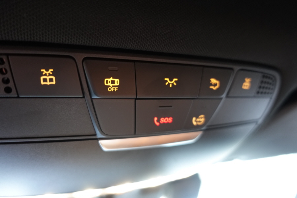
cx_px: 148
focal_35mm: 24
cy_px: 99
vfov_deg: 53.1
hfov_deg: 73.7
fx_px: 198
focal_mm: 8.8
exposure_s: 1/8
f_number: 1.8
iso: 1250
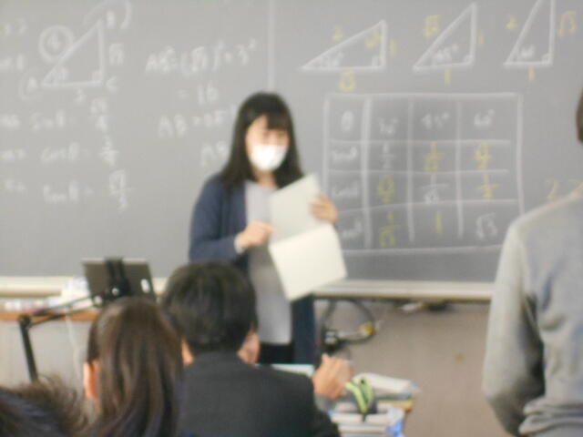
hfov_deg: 15.2
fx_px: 2189
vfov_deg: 11.4
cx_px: 292
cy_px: 218
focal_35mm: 130
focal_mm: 23
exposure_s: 1/15
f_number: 6.5
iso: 800
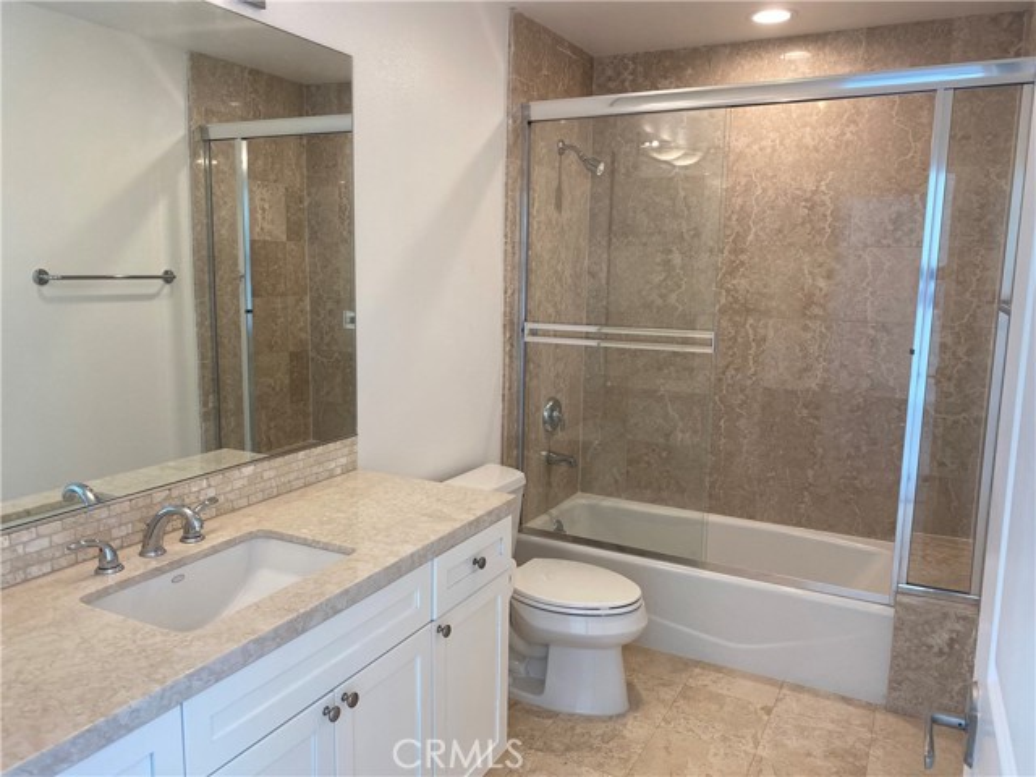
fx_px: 778
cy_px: 388
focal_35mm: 26
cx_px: 518
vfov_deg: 53.1
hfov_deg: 67.3
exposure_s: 1/120
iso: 80
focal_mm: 4.25
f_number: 1.8
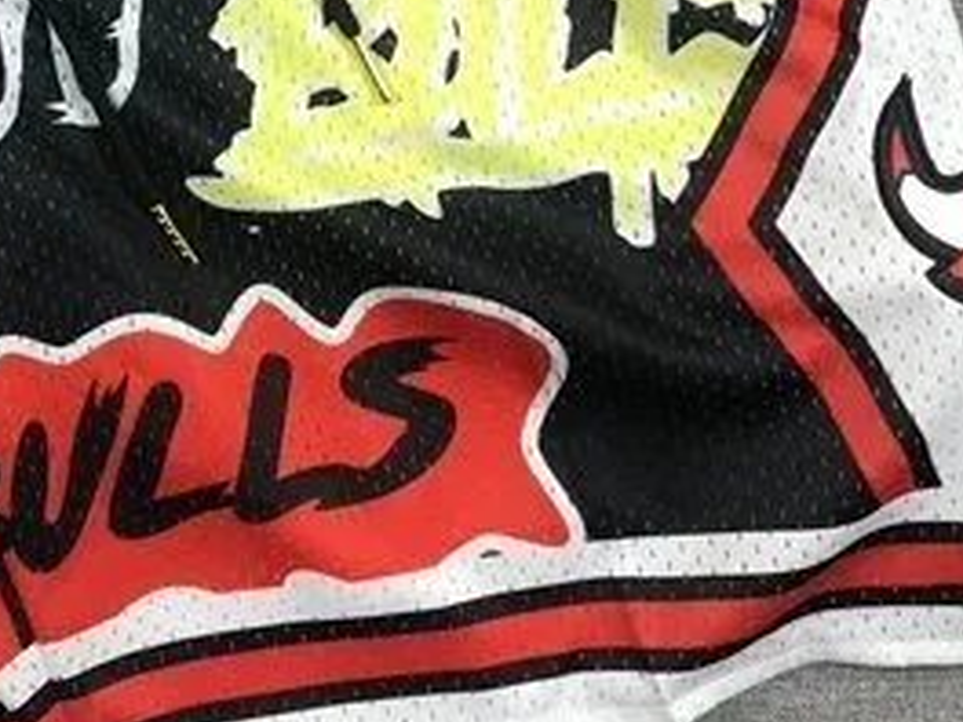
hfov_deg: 21.7
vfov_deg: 16.7
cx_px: -113
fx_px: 2365
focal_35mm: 85
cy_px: -131
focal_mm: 3.99
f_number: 1.8
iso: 32
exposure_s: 1/100
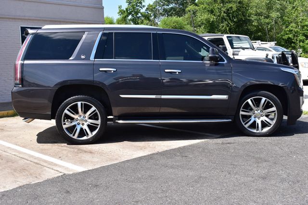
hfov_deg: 45.0
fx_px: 372
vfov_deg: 30.8
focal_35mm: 44
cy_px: 102
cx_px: 154
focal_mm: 29
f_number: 11
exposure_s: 1/400
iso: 400
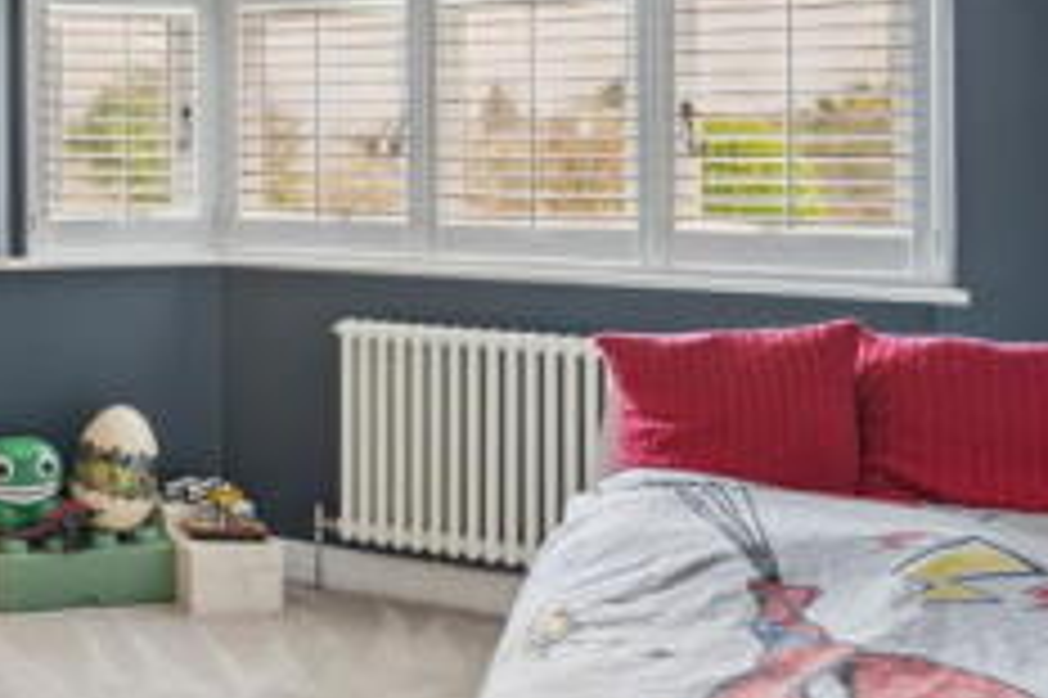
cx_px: -119
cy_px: 133
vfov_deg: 29.1
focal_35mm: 45
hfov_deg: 36.5
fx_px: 1309
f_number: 4
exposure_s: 1/6
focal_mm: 16
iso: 320
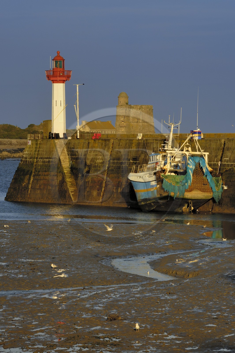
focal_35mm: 262
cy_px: 176
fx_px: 2571
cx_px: 118
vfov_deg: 7.8
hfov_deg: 5.2
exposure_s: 1/125
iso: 100
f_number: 9
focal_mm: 175
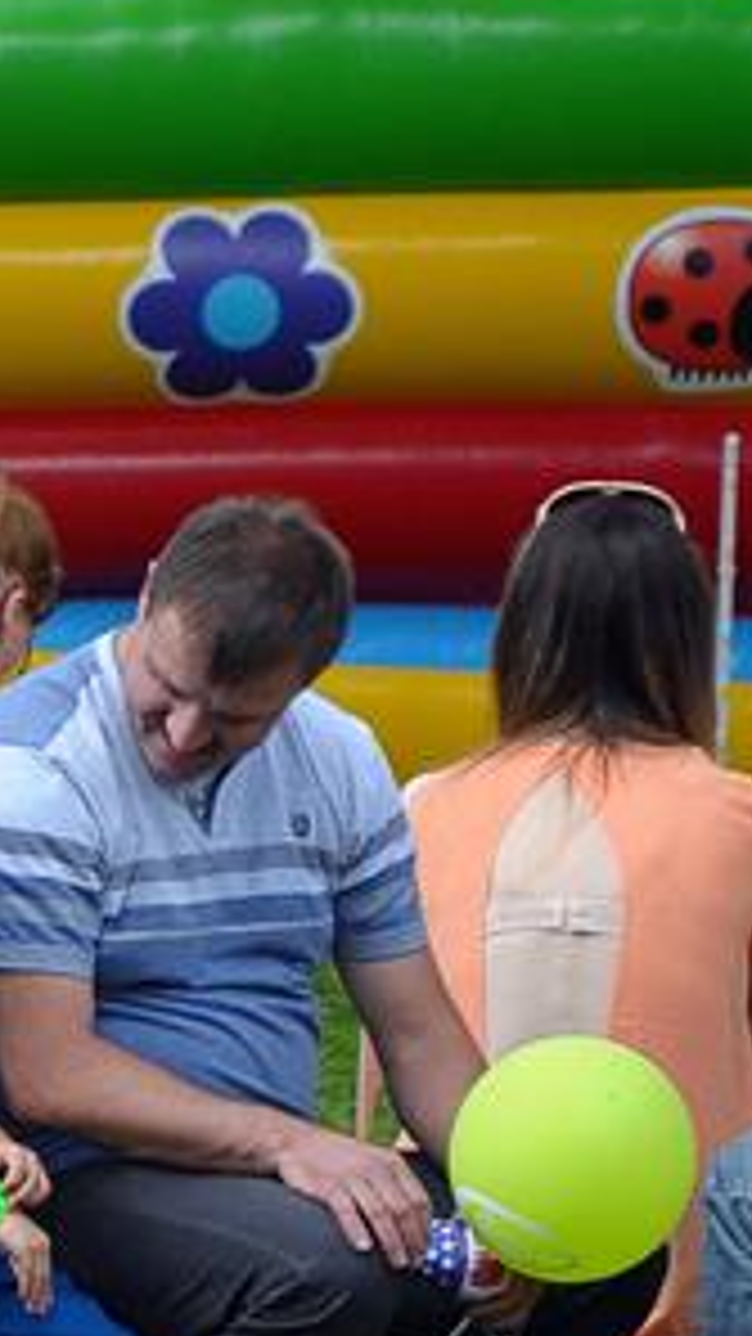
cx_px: -901
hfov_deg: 3.8
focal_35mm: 314
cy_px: 866
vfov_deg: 6.9
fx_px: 11134
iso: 640
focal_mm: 70
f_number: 5.6
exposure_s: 1/500
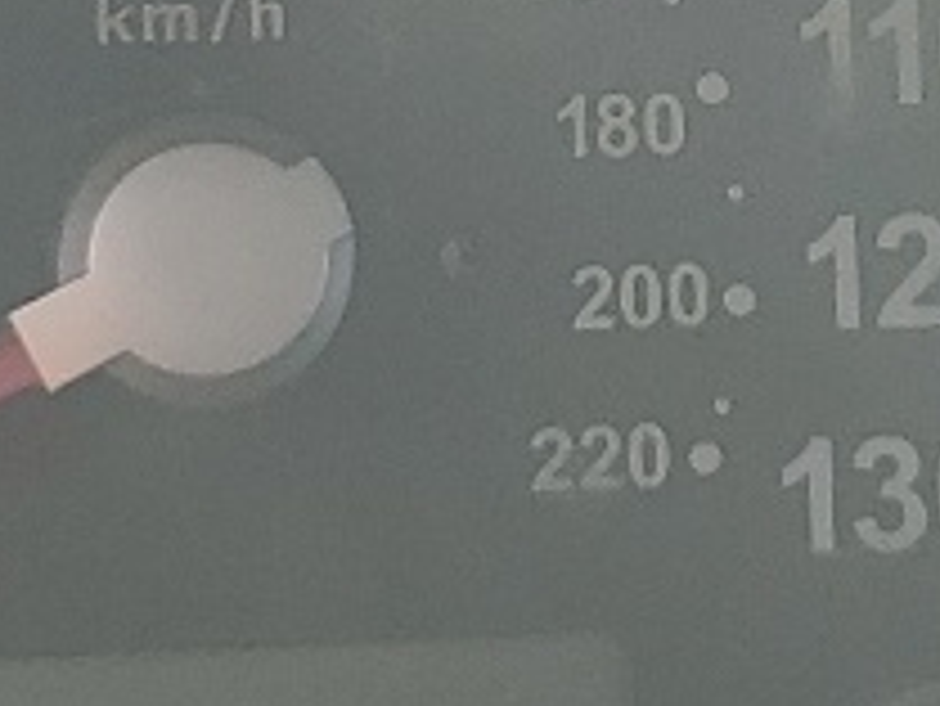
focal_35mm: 199
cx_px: 774
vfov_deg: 7.4
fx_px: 5407
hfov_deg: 9.9
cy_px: 45
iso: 50
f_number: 1.5
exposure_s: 1/333
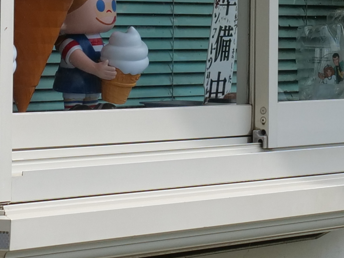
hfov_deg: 8.1
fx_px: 2435
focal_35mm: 245
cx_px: 244
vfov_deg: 6.1
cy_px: 9
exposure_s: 1/640
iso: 200
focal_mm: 20
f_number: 6.3
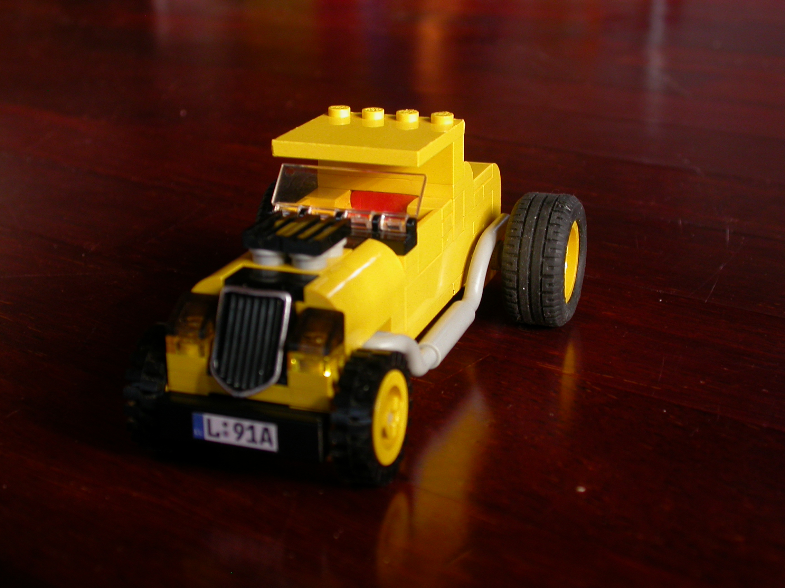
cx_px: 392
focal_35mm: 60
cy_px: 294
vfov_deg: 24.4
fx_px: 1361
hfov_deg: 32.2
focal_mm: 12.4
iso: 100
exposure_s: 1/60.3
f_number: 3.1
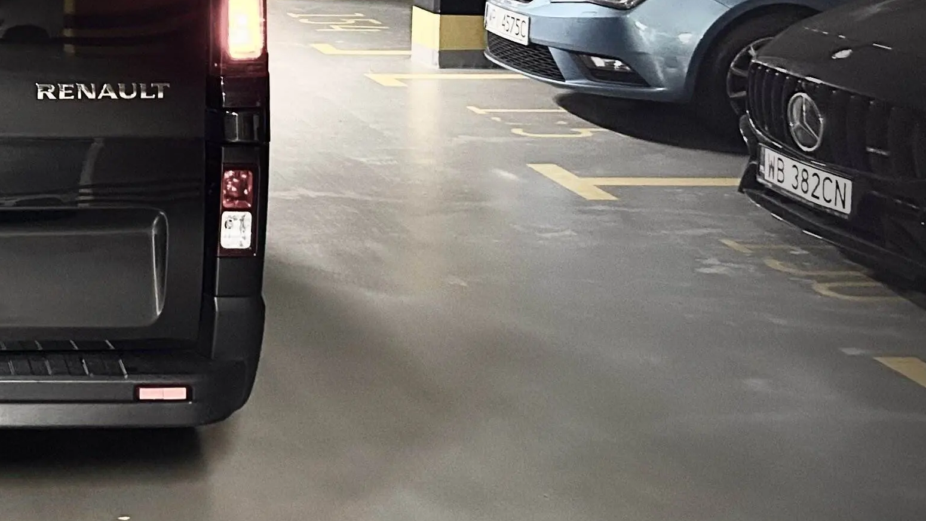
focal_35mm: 67
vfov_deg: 17.2
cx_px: -165
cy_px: -104
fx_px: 1645
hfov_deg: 27.8
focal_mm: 5.7
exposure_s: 1/33
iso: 400
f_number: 1.5
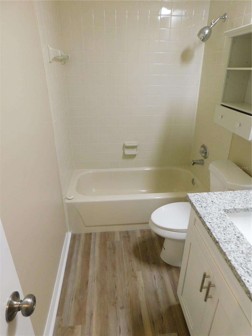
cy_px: 168
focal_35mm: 23
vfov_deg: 73.9
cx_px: 126
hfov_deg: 58.9
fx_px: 223
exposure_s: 1/30
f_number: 3
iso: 220
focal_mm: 4
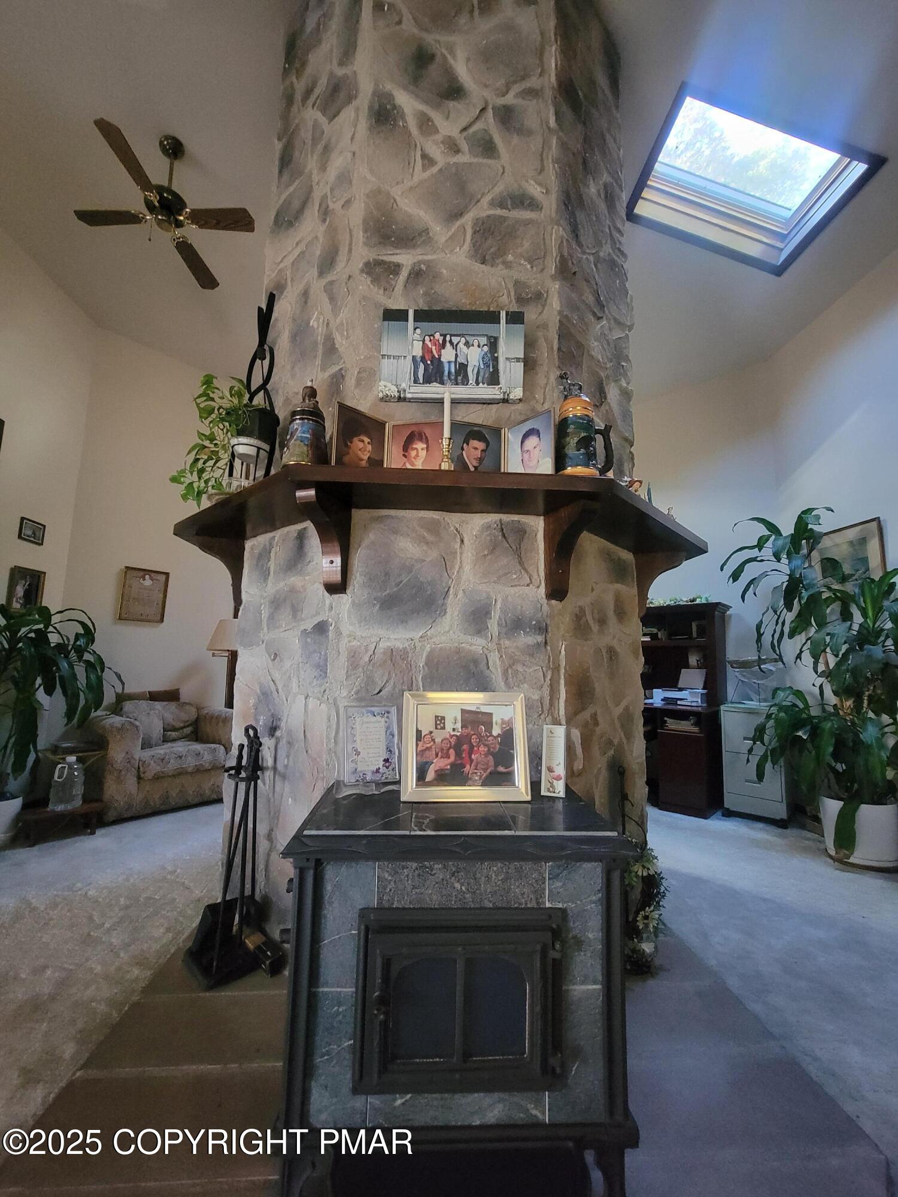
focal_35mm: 13
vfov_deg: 106.2
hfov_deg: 89.9
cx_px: 449
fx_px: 450
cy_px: 598
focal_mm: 2.2
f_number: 2.2
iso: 1000
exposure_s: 1/24
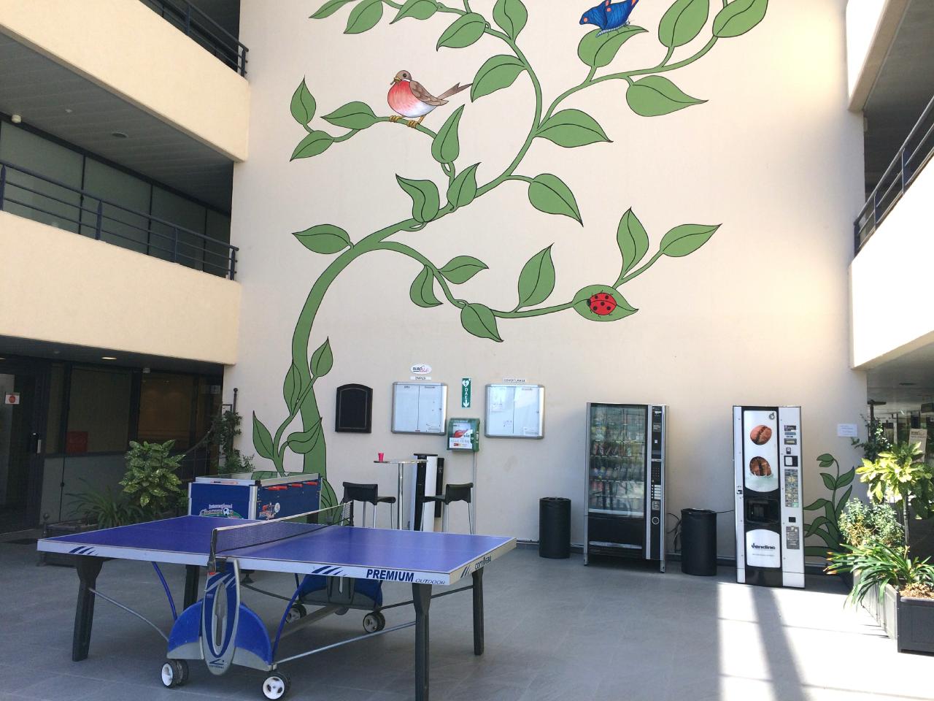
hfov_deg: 61.7
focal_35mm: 29
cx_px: 467
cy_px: 350
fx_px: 782
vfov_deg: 48.2
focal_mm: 4.15
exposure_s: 1/451
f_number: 2.2
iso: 32
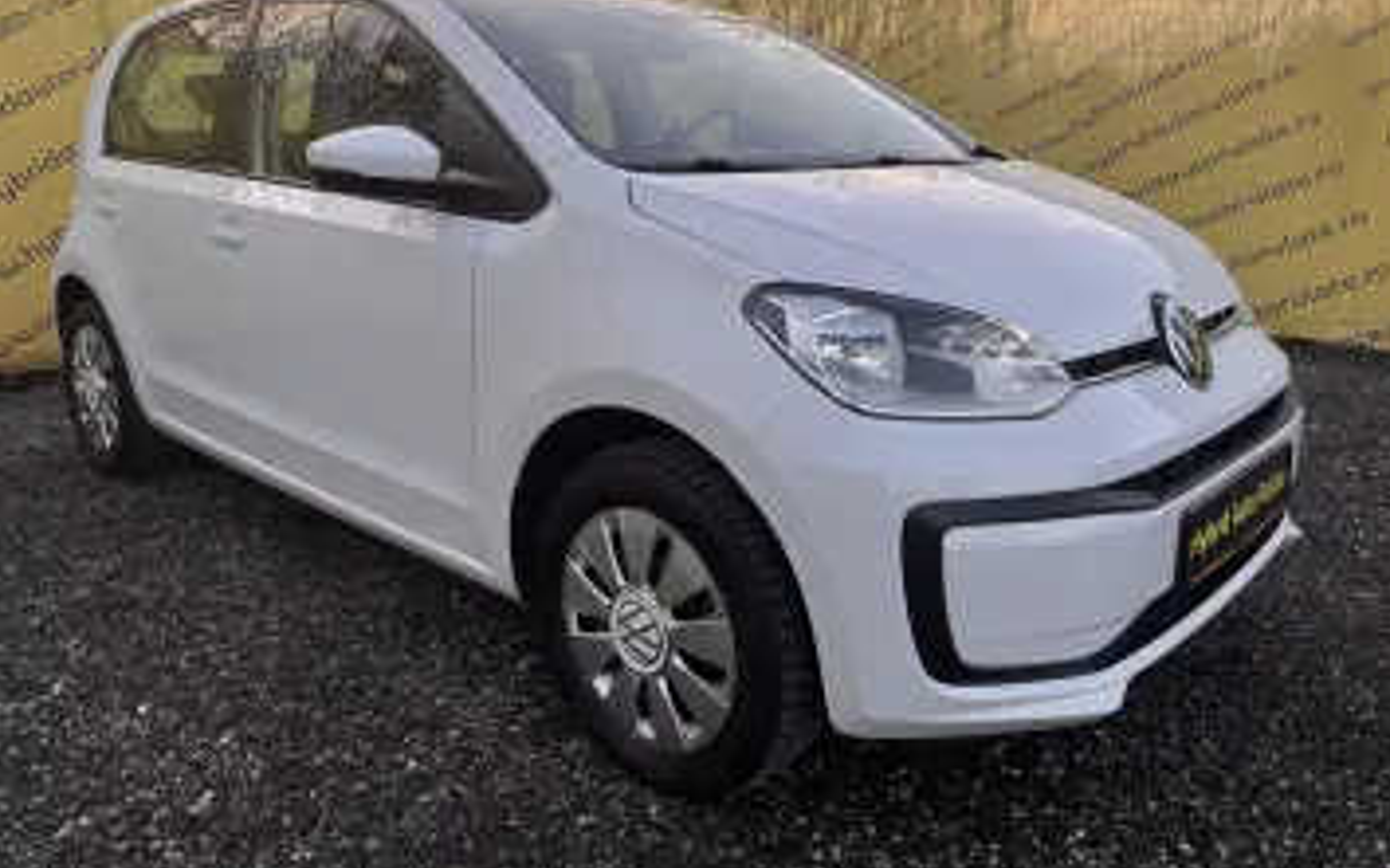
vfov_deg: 44.3
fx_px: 1060
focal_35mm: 28
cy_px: 357
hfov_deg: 66.5
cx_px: 703
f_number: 1.6
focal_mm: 5.96
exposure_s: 1/500
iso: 50
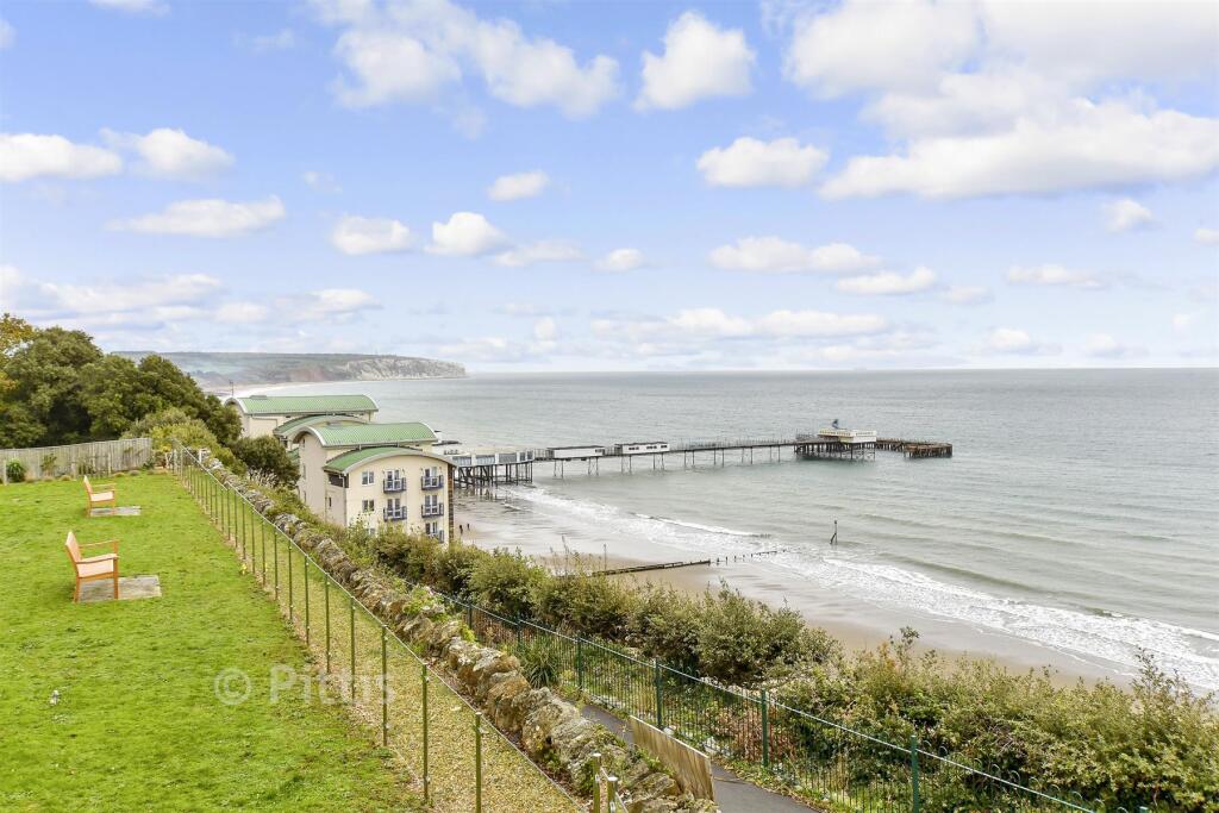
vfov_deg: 43.6
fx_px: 1016
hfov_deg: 61.9
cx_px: 610
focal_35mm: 30
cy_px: 406
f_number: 8
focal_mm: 20
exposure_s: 1/125
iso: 160
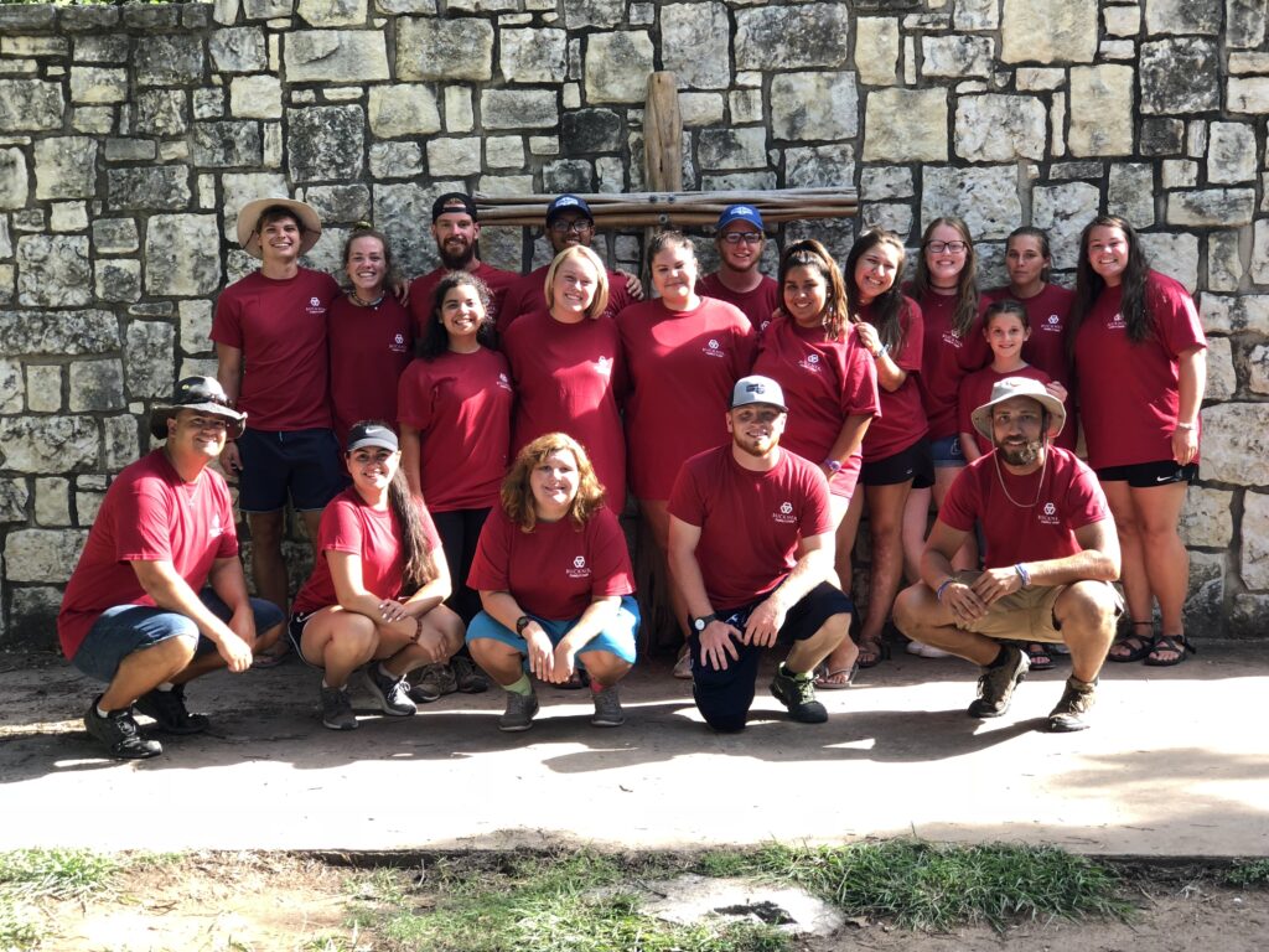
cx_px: 634
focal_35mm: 57
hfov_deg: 33.8
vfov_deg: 25.7
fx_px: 2090
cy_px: 476
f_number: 2.8
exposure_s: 1/60
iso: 20
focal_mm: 6.6
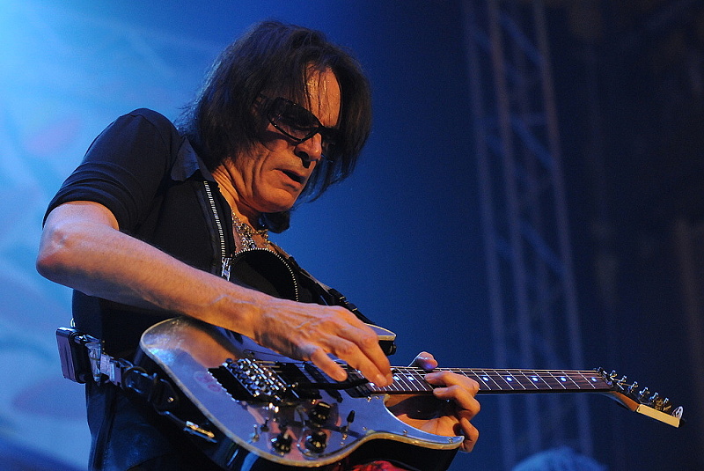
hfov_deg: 19.4
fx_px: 2055
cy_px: 236
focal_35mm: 105
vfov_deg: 13.1
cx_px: 352
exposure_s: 1/320
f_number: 2.8
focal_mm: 70
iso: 1600
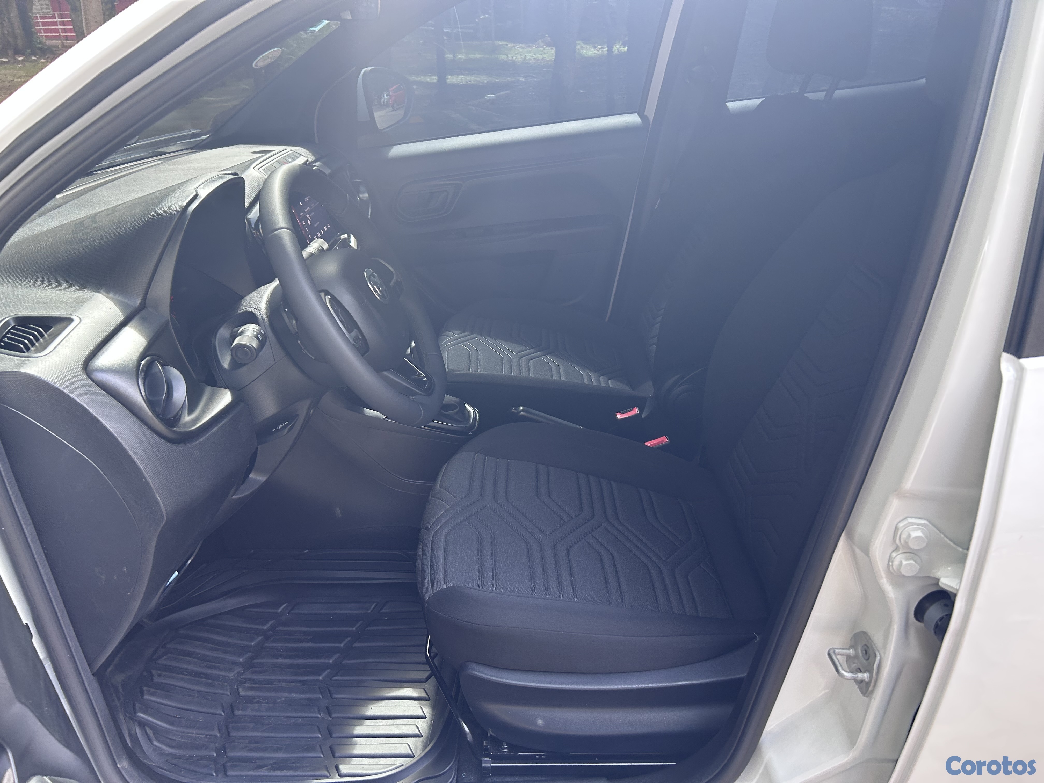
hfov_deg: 67.3
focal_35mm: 26
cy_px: 392
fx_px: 784
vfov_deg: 53.1
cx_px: 522
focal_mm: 5.7
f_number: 1.5
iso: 64
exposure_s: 1/121
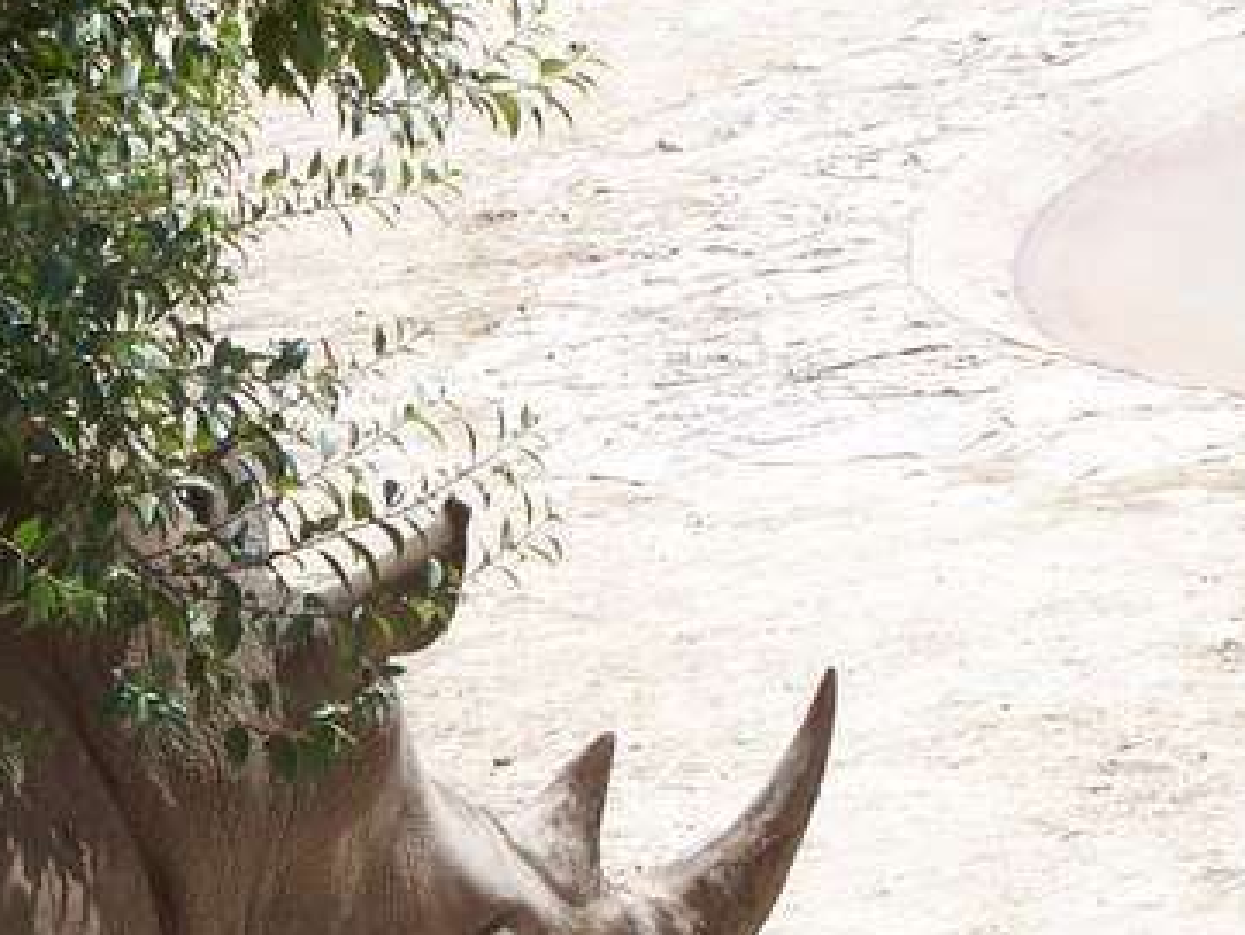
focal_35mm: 226
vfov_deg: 6.6
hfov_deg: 8.7
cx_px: 131
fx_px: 8131
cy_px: 935
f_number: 5.6
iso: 80
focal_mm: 17.5
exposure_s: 1/350
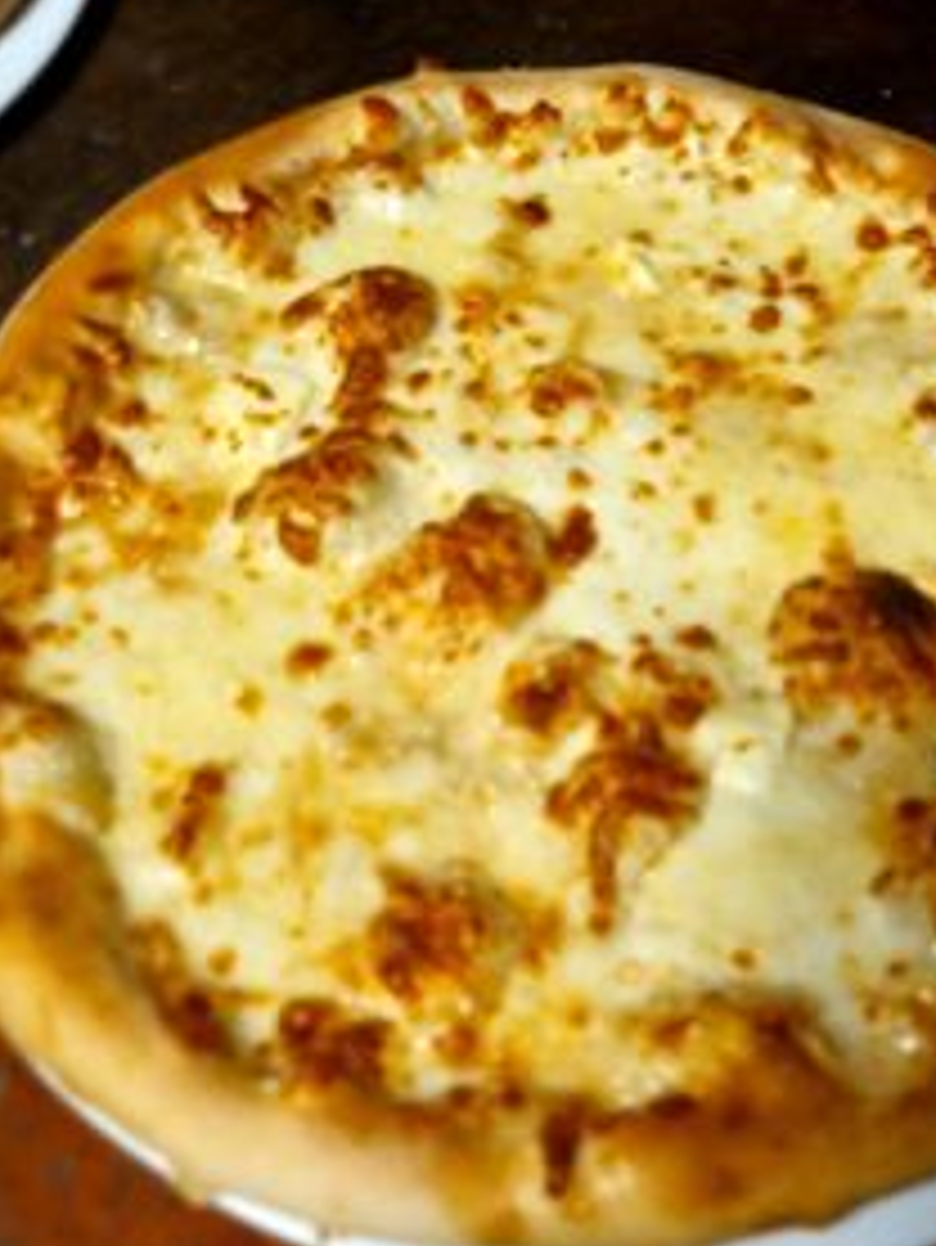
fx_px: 1441
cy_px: 540
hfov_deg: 35.6
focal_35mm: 40
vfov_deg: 46.7
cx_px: 639
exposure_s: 1/33
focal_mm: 5.4
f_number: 1.8
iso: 320
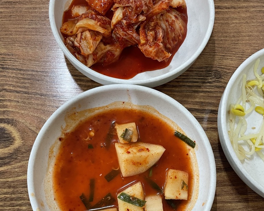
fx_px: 266
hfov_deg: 52.8
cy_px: 156
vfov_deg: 42.1
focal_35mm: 34
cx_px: 132
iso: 200
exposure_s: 1/60
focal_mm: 4.2
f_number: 1.6
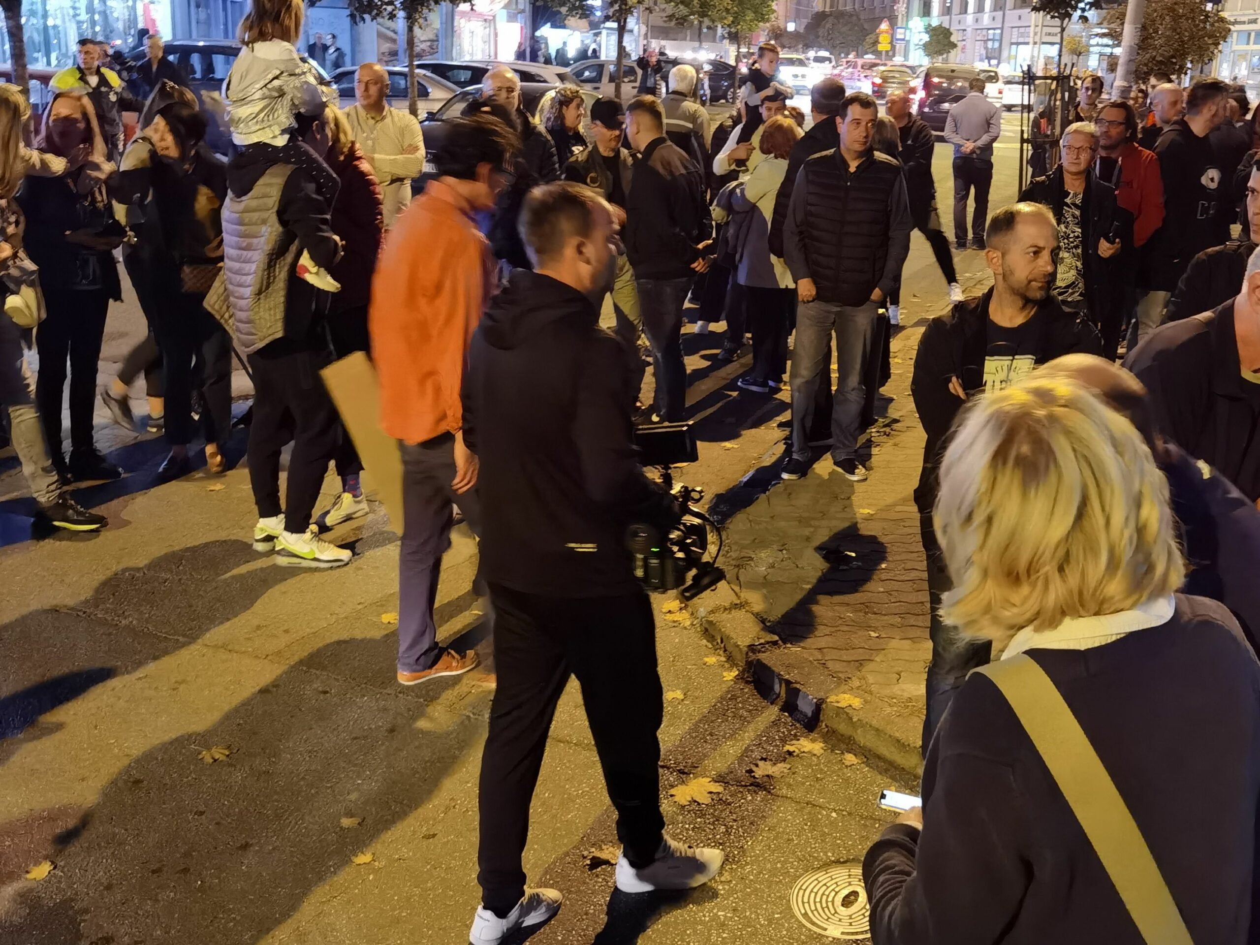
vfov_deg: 51.4
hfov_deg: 65.3
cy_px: 472
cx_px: 630
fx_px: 983
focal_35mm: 27
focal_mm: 6.71
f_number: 1.9
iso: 640
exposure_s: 1/25
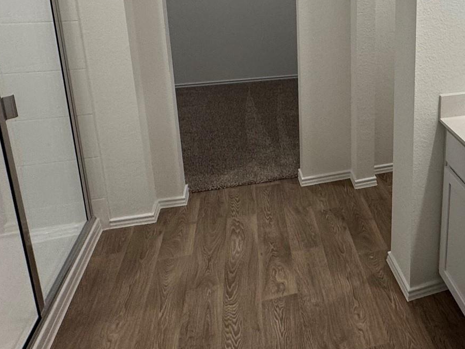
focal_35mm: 33
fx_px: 443
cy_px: 44
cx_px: 397
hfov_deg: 50.6
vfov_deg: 40.2
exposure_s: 1/120
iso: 160
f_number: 2.2
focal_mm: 2.22
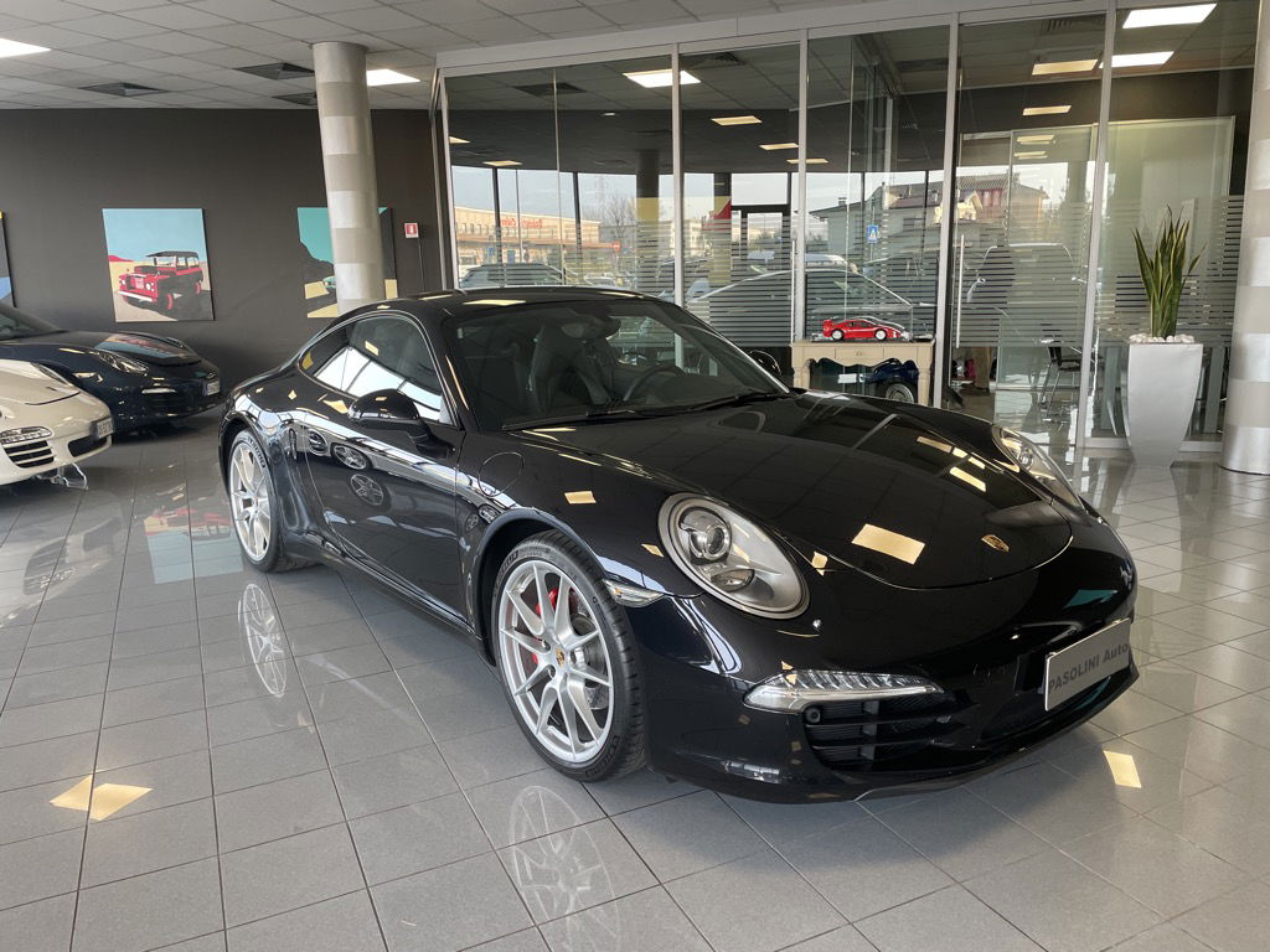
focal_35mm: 26
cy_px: 476
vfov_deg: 53.1
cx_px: 635
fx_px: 954
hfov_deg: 67.3
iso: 100
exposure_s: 1/100
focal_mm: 4.2
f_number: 1.6
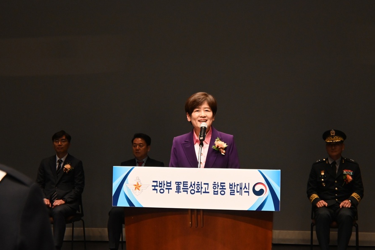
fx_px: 792
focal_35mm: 76
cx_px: 188
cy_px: 124
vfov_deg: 17.9
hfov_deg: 26.7
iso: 2200
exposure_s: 1/125
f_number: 6.3
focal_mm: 50
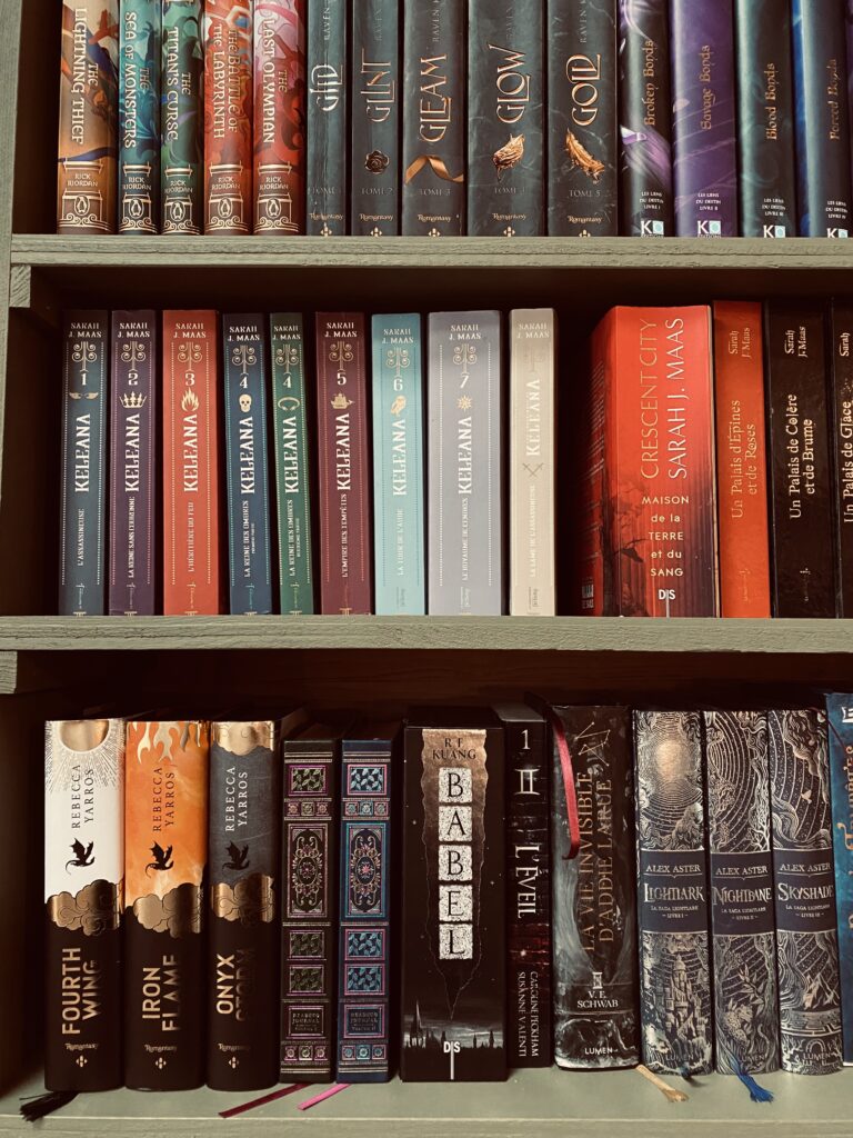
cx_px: 426
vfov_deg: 67.3
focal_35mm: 26
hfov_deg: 53.1
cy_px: 569
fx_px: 854
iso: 640
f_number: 1.8
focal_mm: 4.25
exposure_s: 1/31
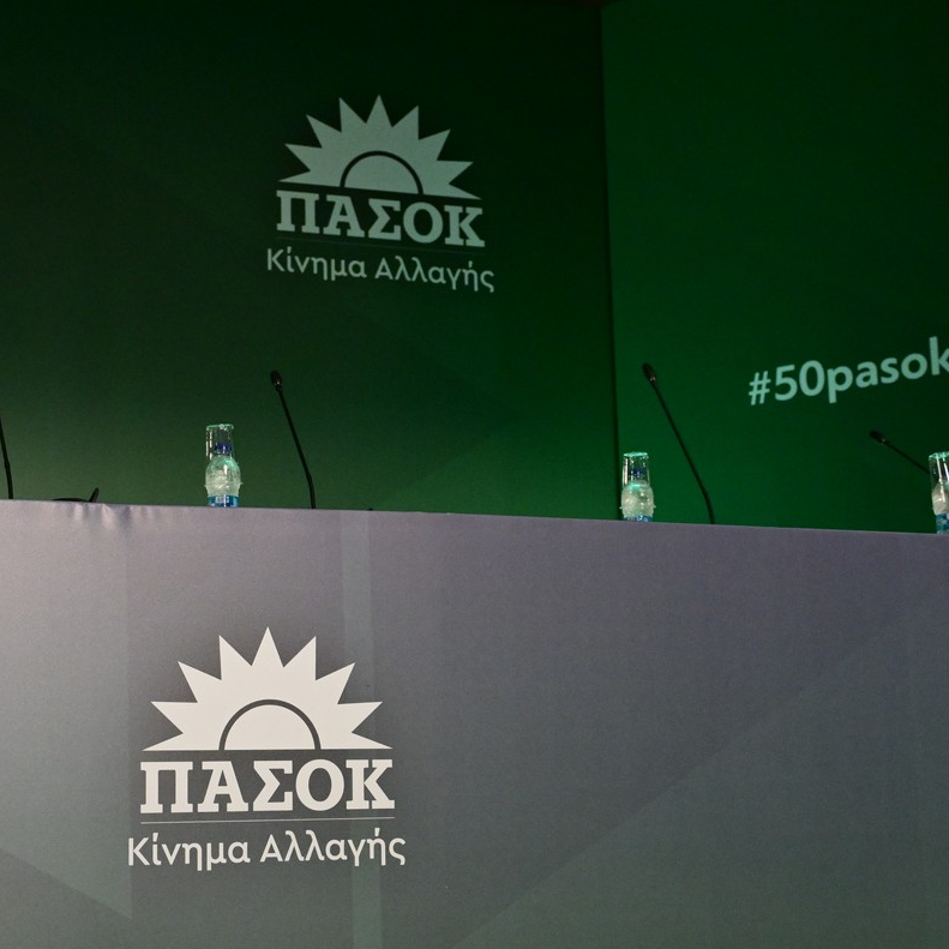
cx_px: 253
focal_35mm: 58
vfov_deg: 29.6
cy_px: 474
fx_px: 1799
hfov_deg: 29.2
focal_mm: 30
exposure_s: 1/250
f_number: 4
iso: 5000
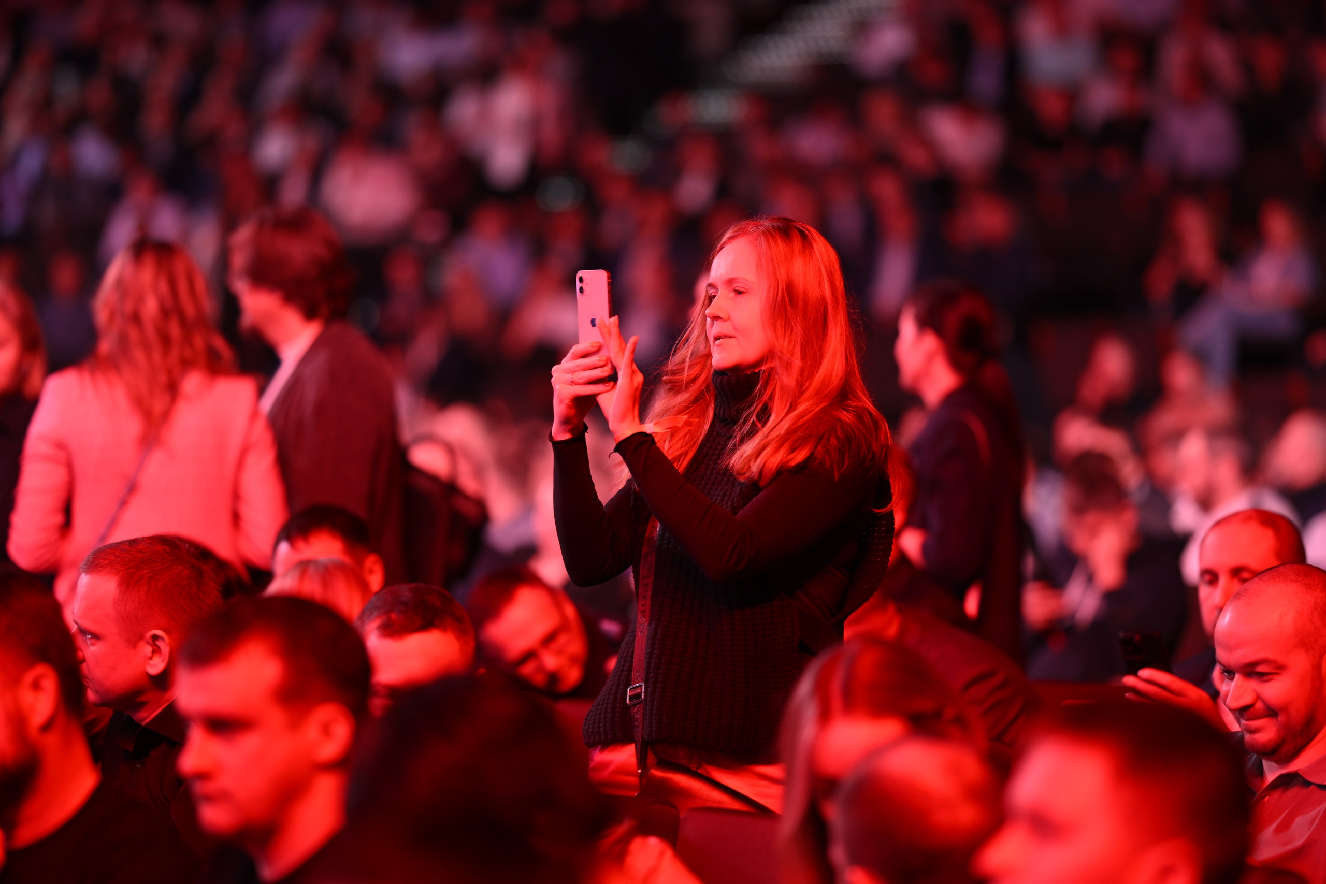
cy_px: 442
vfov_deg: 10.2
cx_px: 663
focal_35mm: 135
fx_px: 4972
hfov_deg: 15.2
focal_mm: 135
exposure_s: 1/50
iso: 400
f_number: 1.8
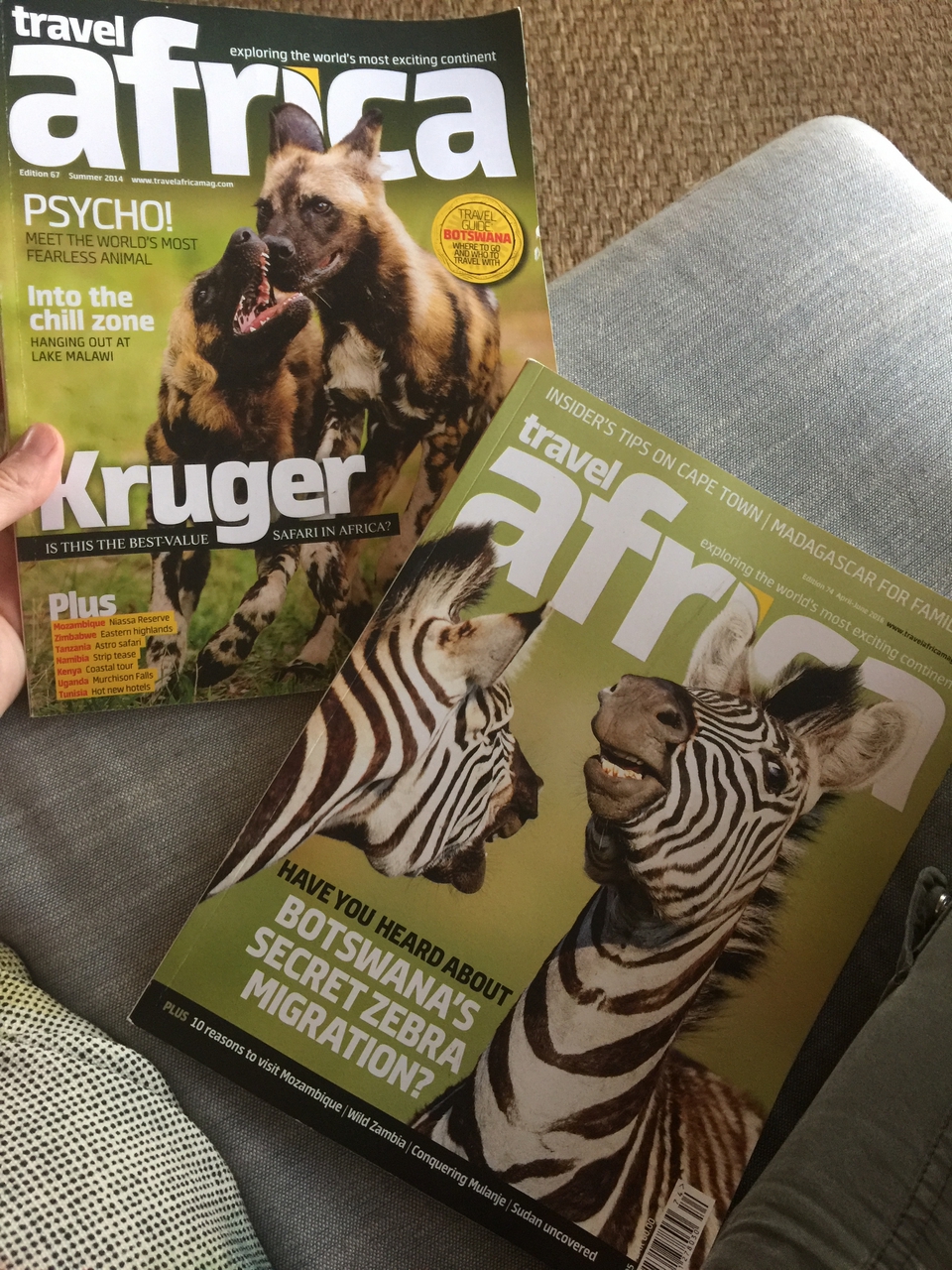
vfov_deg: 61.7
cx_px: 476
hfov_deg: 48.2
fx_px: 1063
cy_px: 635
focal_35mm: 29
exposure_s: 1/10
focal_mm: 4.15
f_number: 2.2
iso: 100
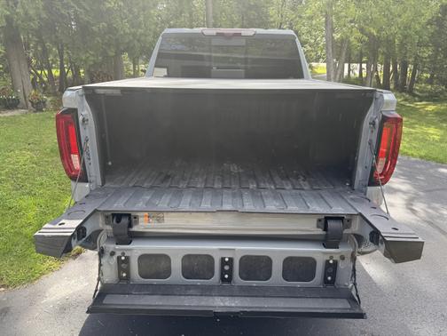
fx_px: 310
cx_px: 224
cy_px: 168
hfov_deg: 71.6
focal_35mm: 24
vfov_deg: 56.8
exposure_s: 1/617
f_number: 1.78
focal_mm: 6.76
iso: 100
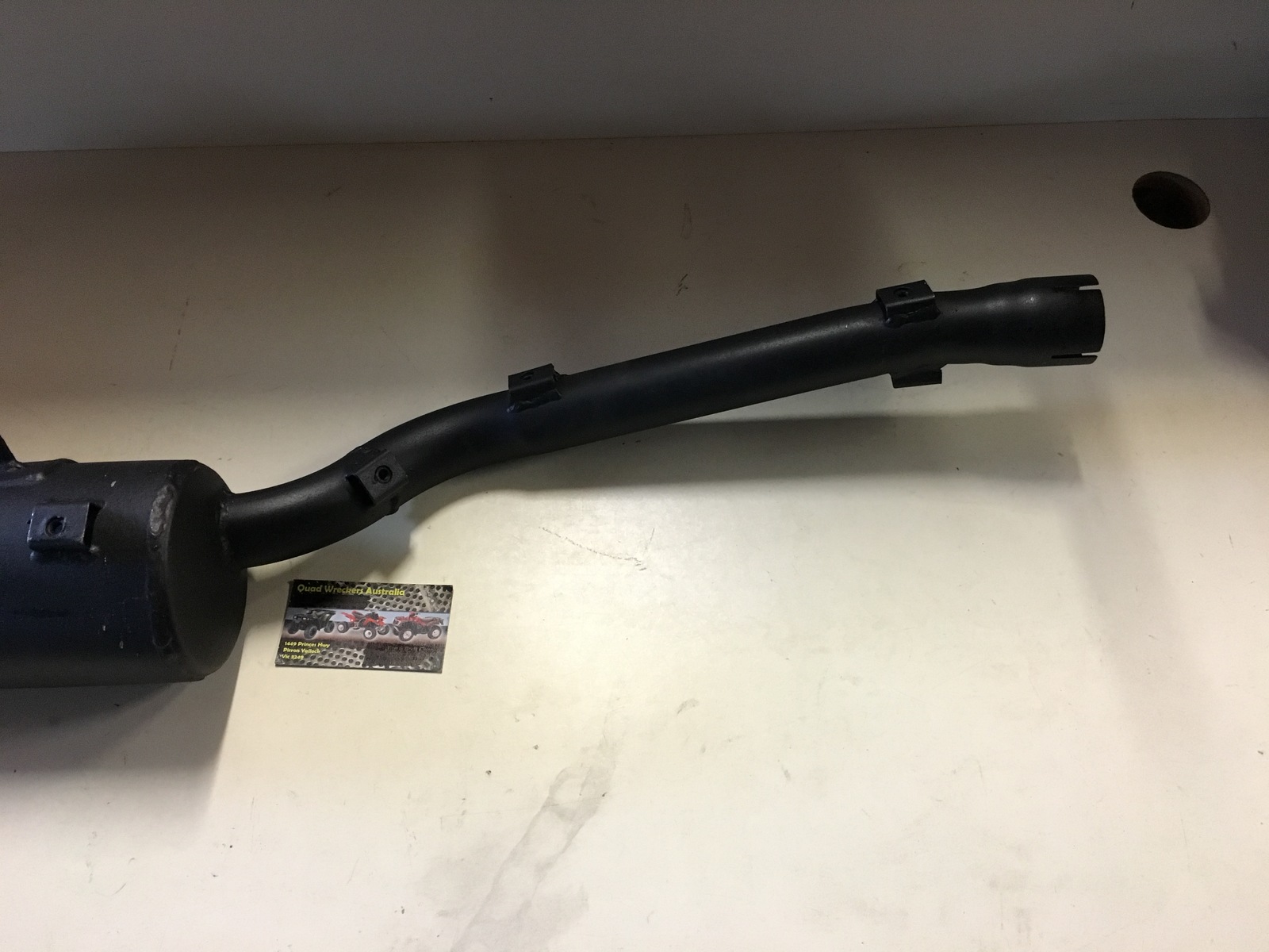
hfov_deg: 61.7
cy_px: 476
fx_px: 1063
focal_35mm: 29
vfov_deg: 48.2
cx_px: 634
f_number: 2.2
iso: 250
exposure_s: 1/25
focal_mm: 4.15
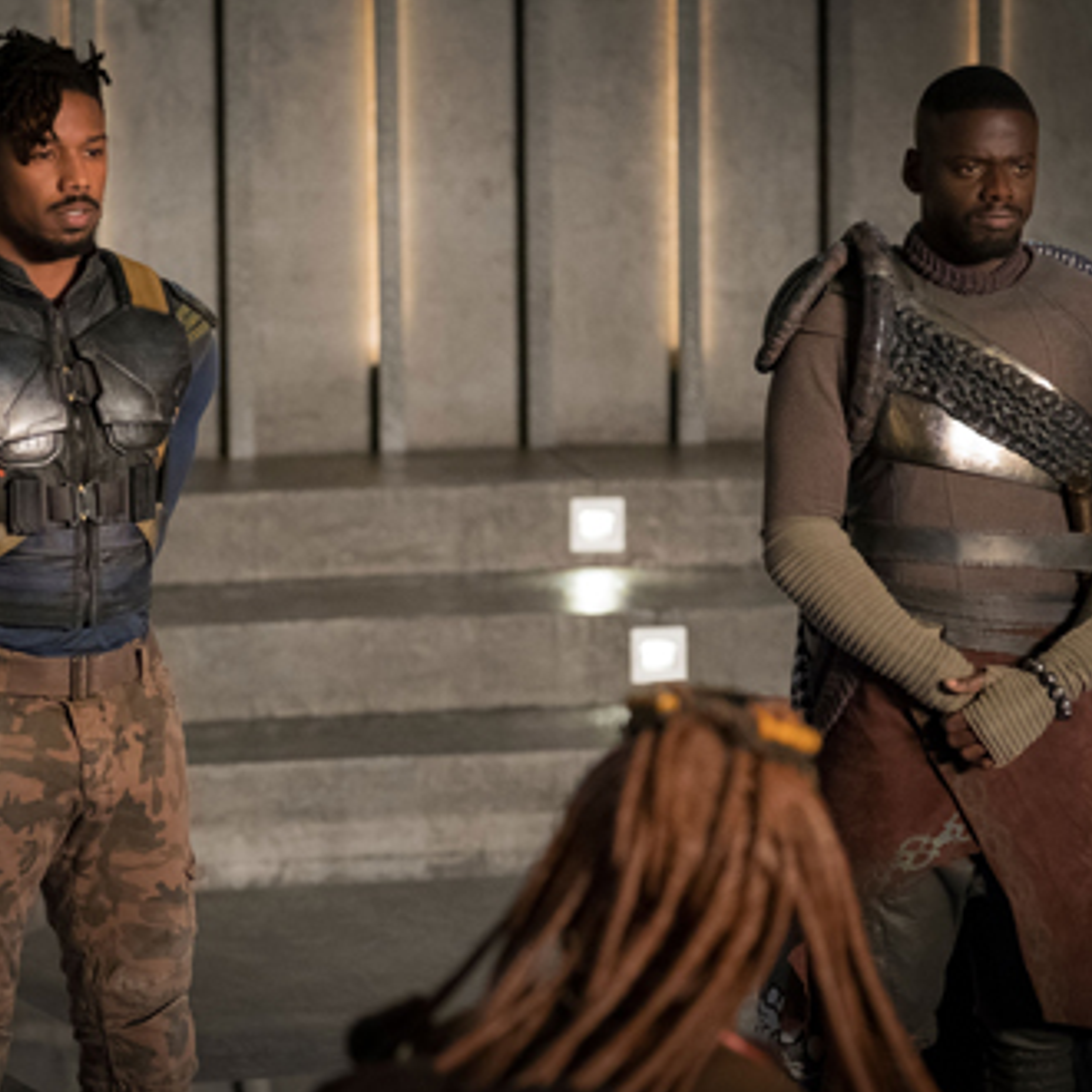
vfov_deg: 6.7
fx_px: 9279
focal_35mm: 260
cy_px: 548
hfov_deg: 6.7
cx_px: 520
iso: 4000
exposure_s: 1/125
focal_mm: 134.4
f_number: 3.6
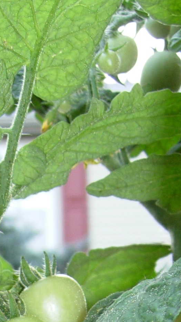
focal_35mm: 137
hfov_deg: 8.7
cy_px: 543
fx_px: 1168
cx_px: -82
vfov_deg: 14.2
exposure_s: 1/13.4
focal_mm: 7.5
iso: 50
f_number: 2.7
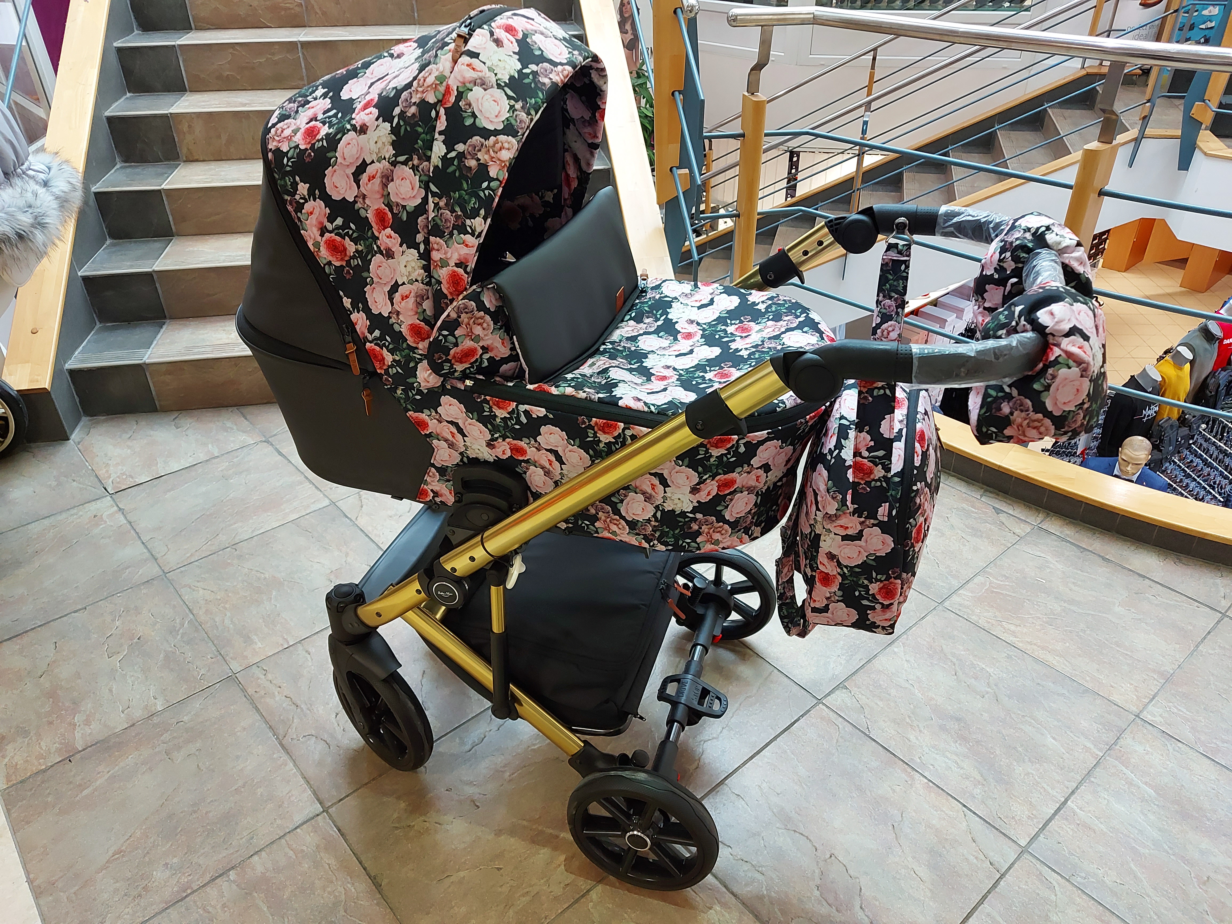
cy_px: 462
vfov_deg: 56.8
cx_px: 616
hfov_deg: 71.6
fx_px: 854
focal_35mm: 24
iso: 320
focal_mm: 5.23
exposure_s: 1/33
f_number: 1.8
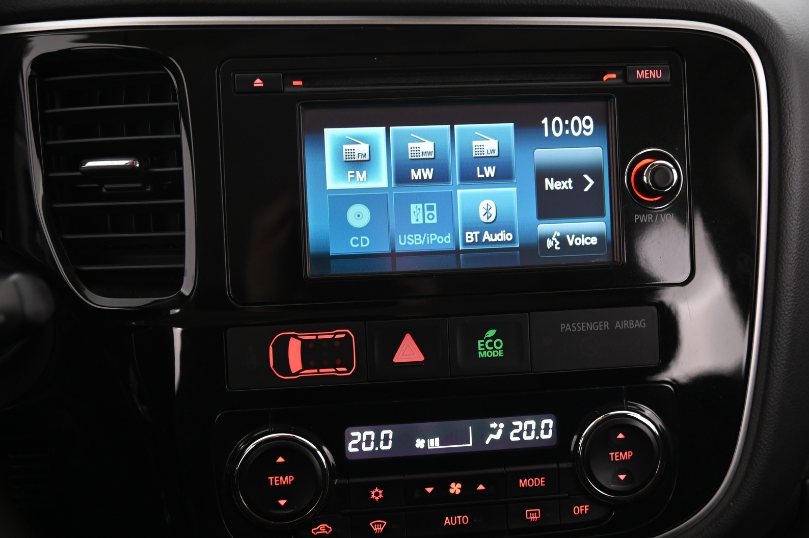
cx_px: 413
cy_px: 275
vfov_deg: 29.8
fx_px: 1010
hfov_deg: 43.6
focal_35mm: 45
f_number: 4
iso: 2000
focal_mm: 44
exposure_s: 1/25
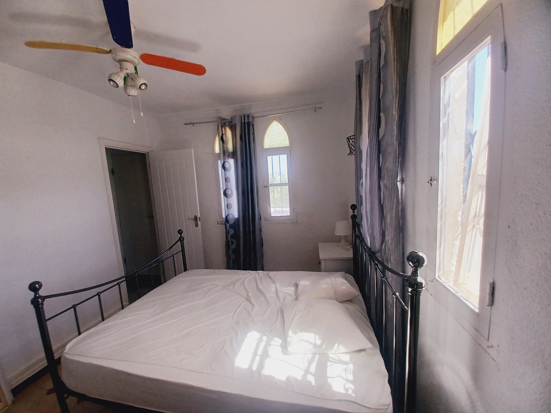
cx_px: 276
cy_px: 206
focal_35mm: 13
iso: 40
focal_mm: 1.42
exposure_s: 1/144
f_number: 2.2
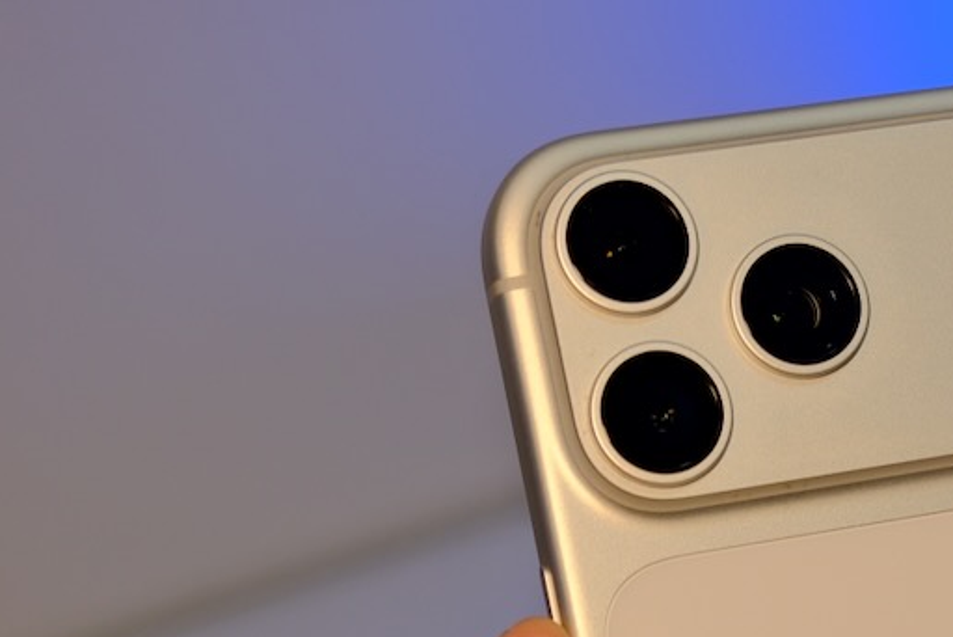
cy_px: 766
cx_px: 862
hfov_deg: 18.3
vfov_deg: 12.2
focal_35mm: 110
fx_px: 2913
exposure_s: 1/42
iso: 320
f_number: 4
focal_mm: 29.2
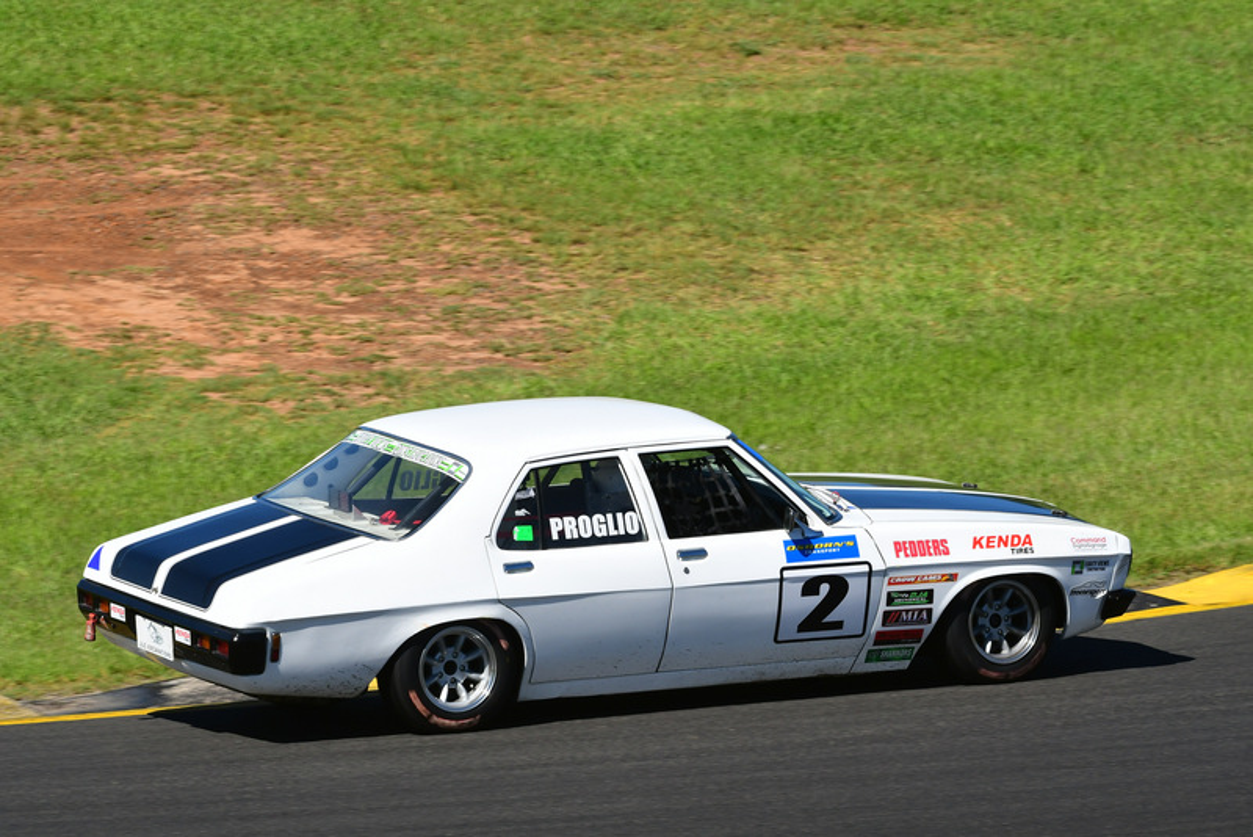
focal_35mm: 315
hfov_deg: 6.5
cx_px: 626
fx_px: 10967
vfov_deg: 4.4
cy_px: 418
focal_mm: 210
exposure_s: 1/640
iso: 500
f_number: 13
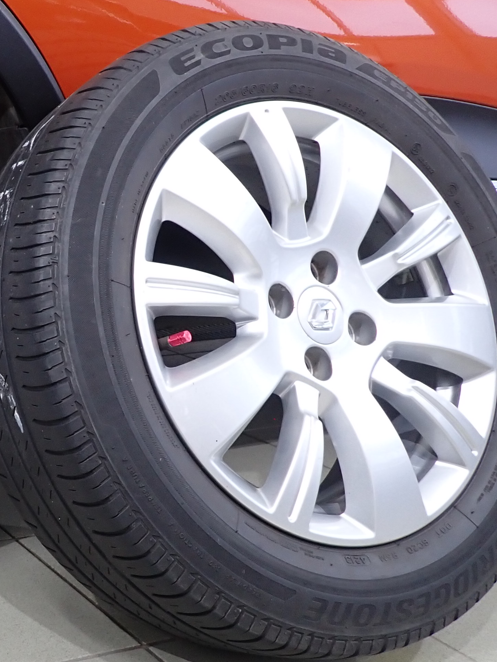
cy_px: 284
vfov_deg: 36.8
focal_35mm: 52
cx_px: -45
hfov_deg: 26.0
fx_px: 996
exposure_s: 1/50
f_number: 2
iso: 200
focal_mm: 4.5
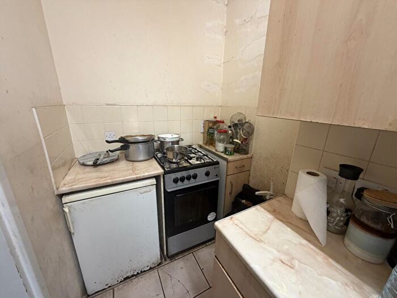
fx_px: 161
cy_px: 149
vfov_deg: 85.7
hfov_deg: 102.1
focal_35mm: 14
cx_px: 198
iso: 320
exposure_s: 1/50
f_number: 2.2
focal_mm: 2.22
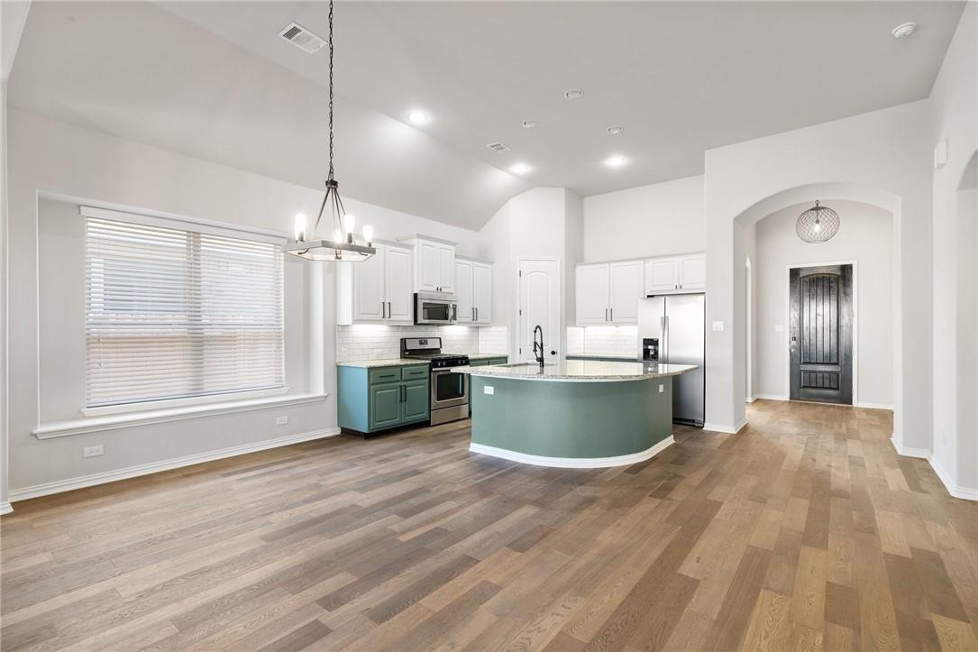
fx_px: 435
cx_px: 489
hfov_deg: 96.7
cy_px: 326
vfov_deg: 73.7
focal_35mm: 16
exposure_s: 1/4
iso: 800
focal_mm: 16
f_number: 8
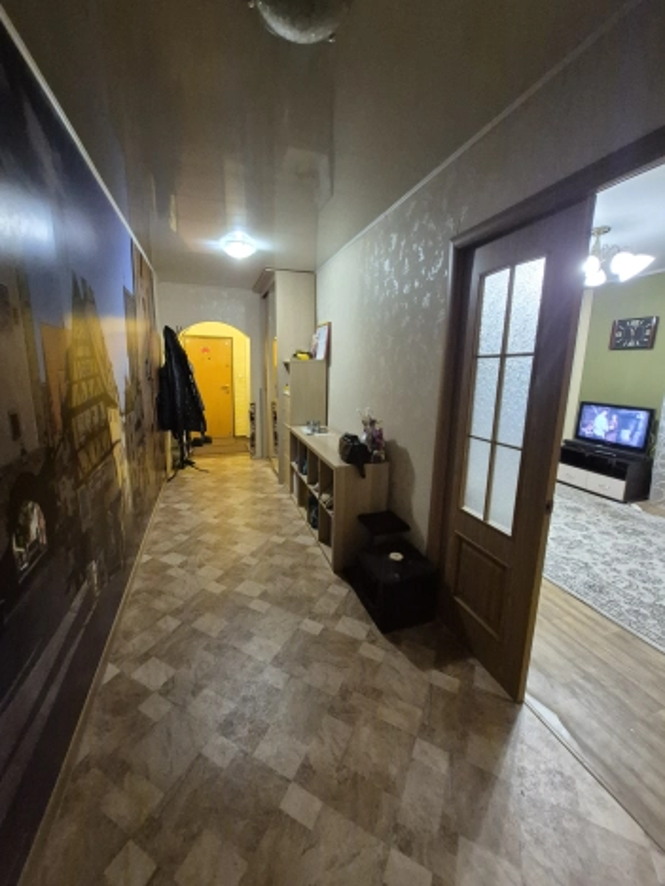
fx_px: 333
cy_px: 443
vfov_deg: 106.2
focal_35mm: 13
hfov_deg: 89.9
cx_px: 332
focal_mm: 1.74
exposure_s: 1/50
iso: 1250
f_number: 2.2
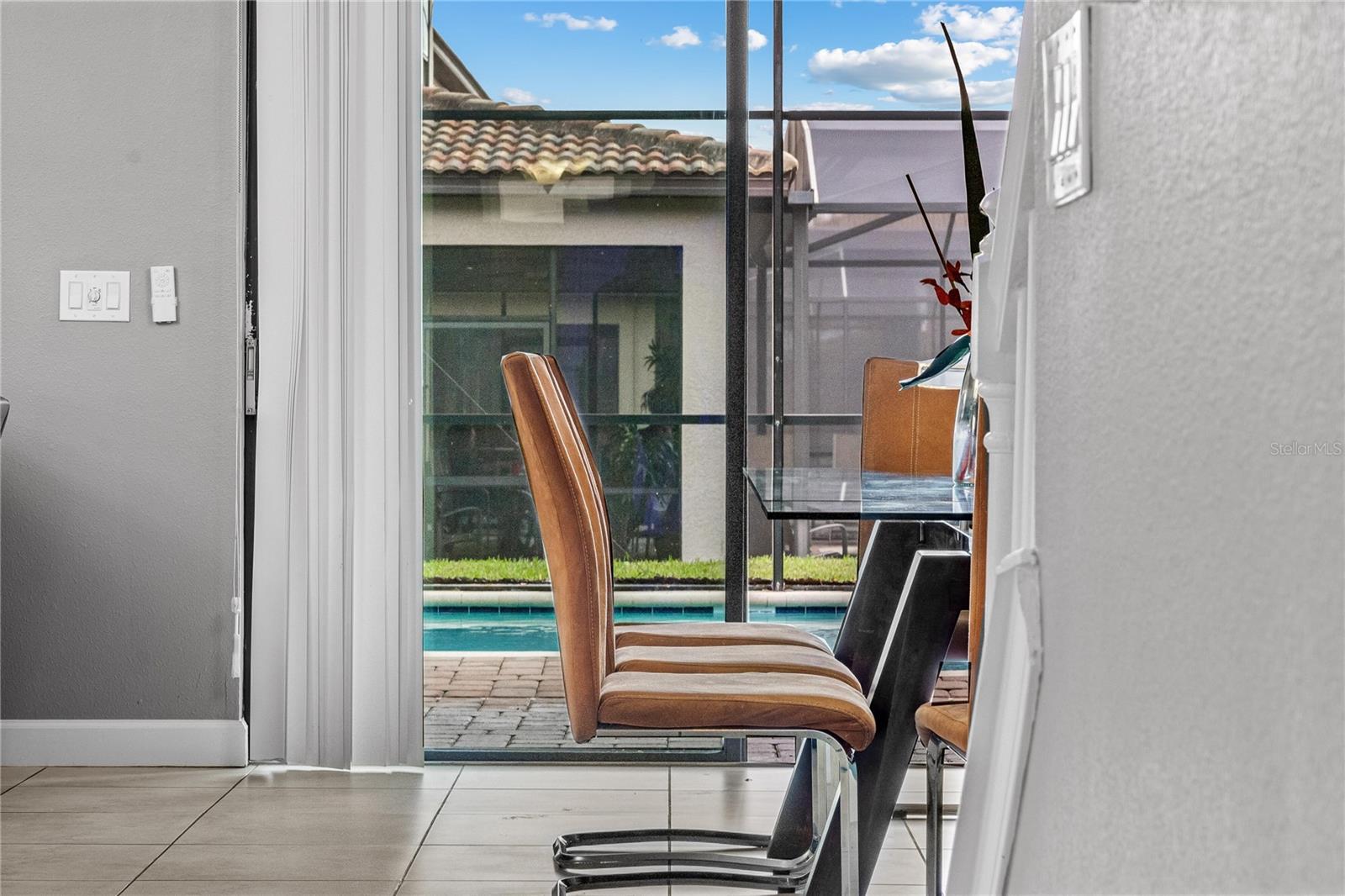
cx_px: 672
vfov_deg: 15.0
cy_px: 448
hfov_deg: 22.4
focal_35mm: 91
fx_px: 3399
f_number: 13
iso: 320
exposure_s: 1/2
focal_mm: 61
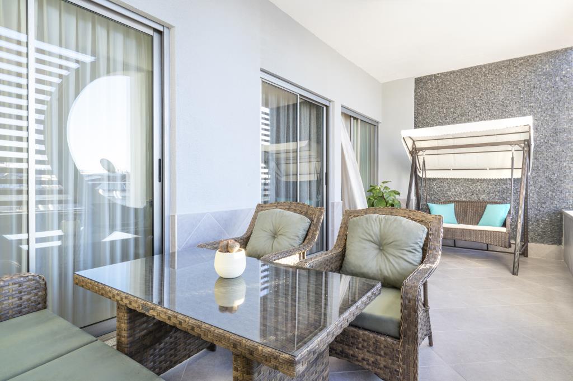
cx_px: 286
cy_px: 190
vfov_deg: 64.5
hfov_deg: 86.9
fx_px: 302
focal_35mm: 19
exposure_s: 1/1.67
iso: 100
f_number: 14
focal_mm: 19
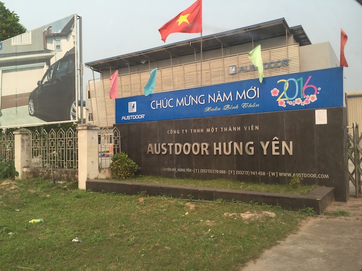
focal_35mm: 29
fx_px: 303
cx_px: 181
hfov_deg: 61.7
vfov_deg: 48.2
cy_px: 136
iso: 32
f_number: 2.2
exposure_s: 1/247
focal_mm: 4.15
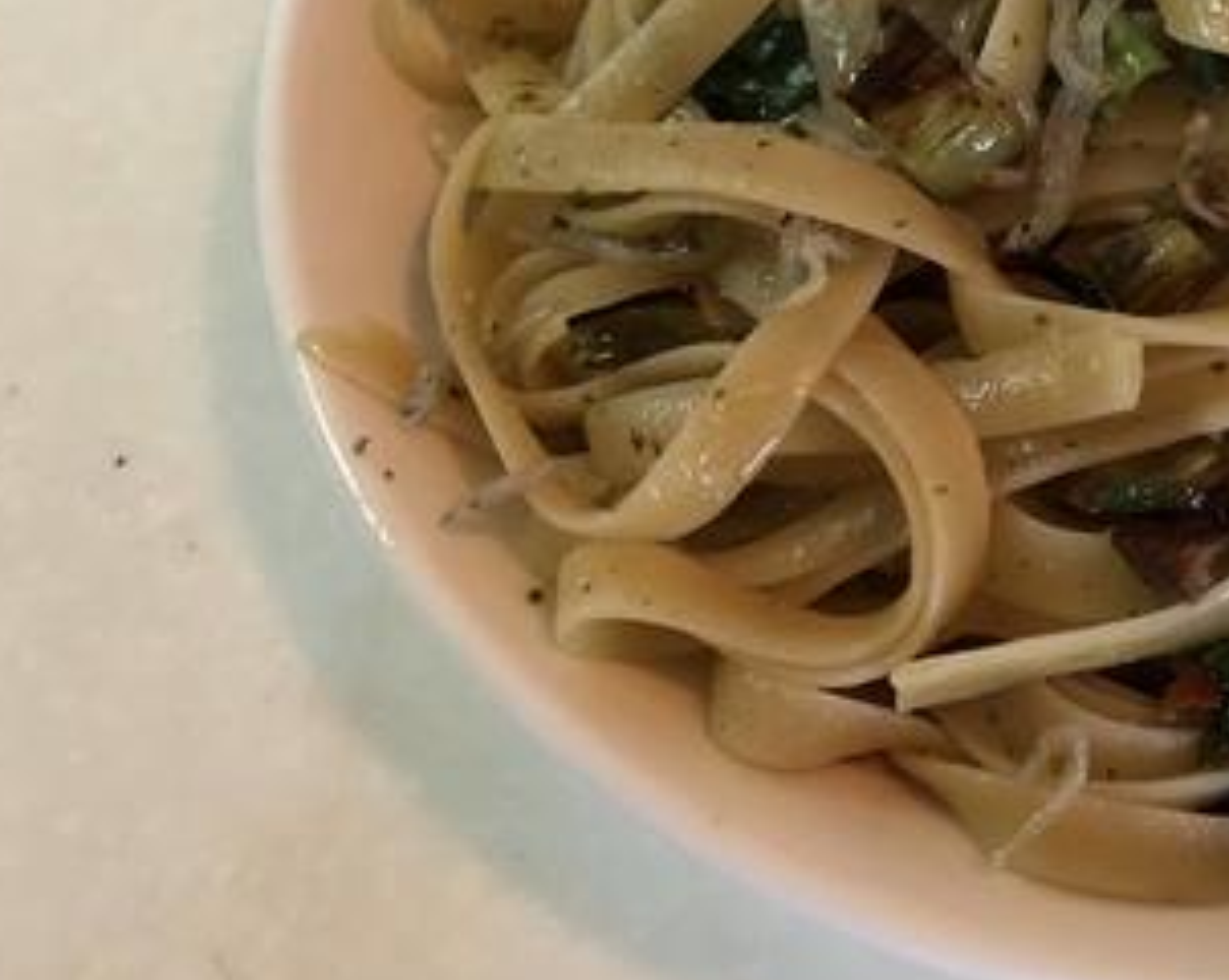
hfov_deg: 30.2
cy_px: 118
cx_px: 1241
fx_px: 2108
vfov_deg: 25.5
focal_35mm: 58
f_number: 1.8
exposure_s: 1/15
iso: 80
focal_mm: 3.99
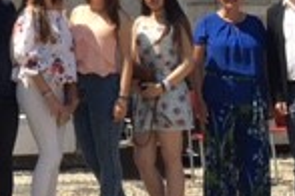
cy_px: -98
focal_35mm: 131
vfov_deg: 10.1
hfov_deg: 15.3
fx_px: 1073
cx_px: -20
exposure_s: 1/1282
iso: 25
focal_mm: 4.15
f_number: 2.2
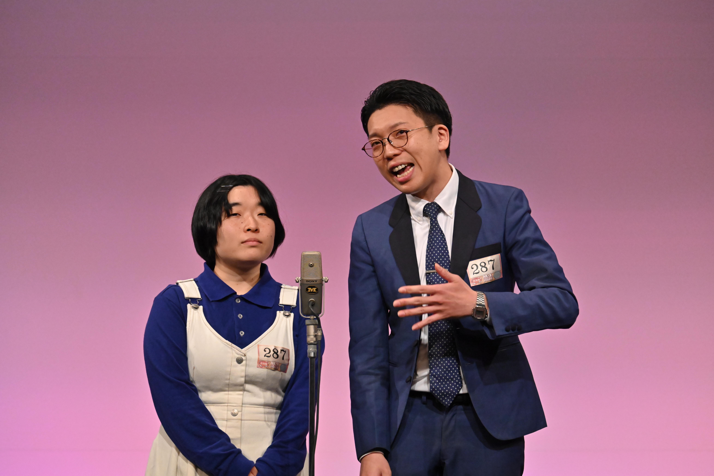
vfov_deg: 4.6
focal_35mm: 300
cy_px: 238
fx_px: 5950
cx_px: 357
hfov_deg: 6.9
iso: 5000
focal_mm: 300
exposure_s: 1/400
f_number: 7.1
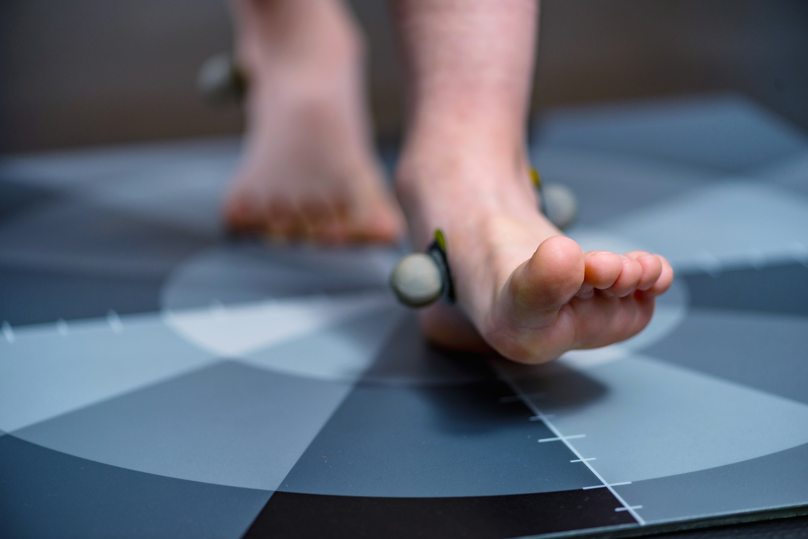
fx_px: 2379
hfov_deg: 19.3
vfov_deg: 12.9
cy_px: 268
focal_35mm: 106
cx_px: 406
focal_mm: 105
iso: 200
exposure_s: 1/200
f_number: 3.2
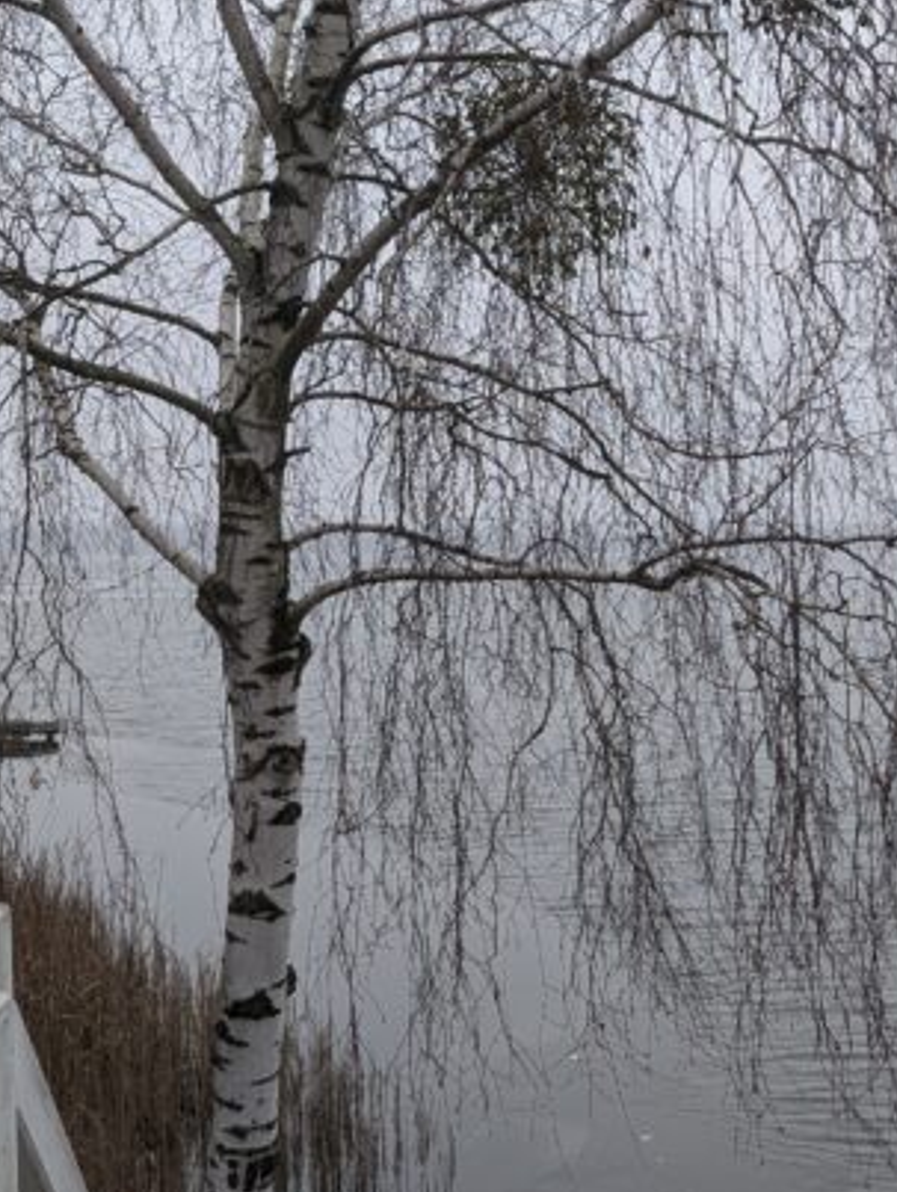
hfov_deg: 23.9
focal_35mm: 61
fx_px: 2104
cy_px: 645
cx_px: 611
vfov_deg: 31.6
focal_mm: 6.9
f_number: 1.68
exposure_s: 1/23.8
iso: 26
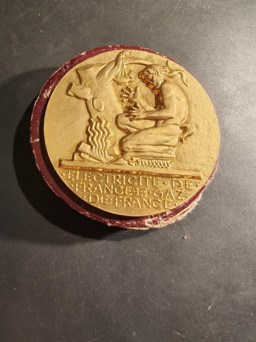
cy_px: 171
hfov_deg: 58.9
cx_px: 128
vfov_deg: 73.9
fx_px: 227
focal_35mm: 23
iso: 160
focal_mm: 2.32
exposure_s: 1/56.8
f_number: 2
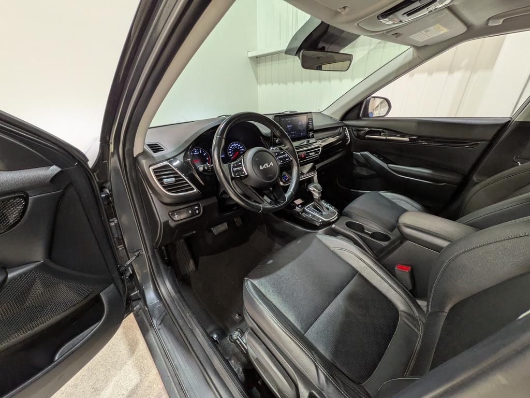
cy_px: 199
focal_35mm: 14
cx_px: 265
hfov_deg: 102.1
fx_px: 214
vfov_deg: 85.7
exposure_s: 1/25
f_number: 2.2
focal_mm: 1.83
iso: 54
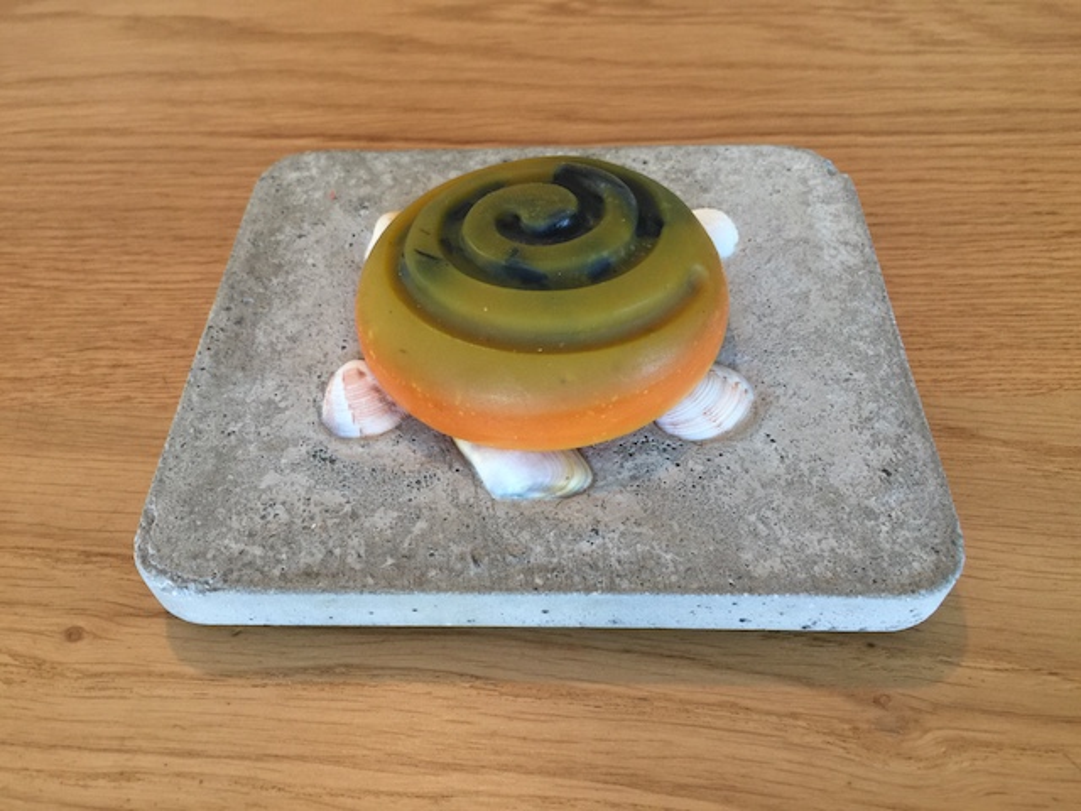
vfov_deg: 48.2
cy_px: 406
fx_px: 906
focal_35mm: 29
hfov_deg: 61.7
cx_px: 540
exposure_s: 1/17
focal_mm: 4.15
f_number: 2.2
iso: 64
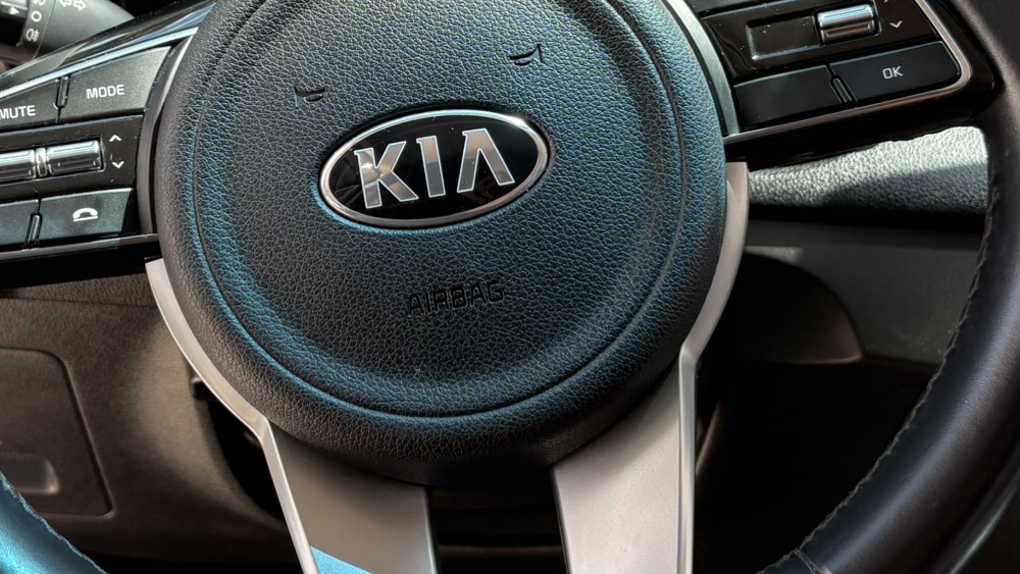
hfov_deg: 35.9
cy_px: 106
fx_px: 1569
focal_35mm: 58
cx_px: 406
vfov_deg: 20.5
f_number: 1.6
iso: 80
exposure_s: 1/133
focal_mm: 5.96
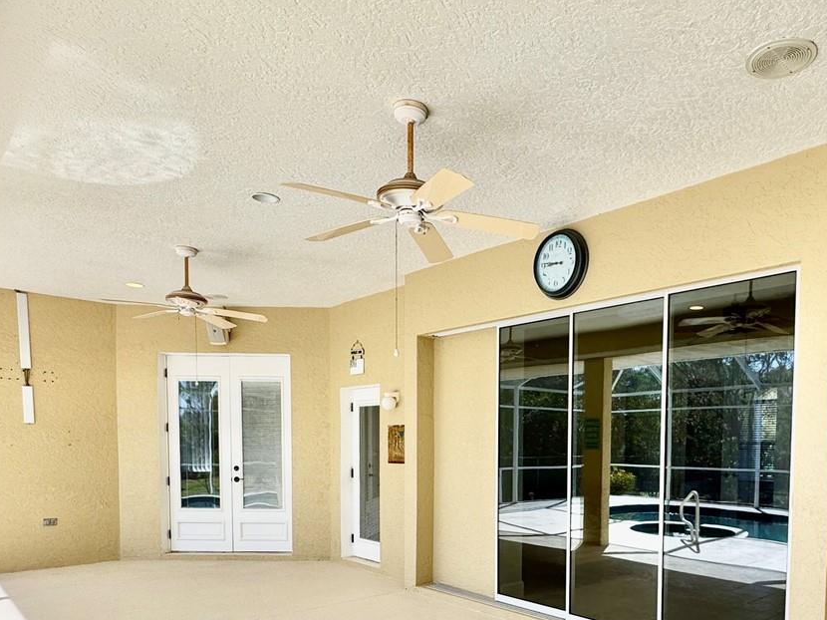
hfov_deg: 64.1
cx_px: 532
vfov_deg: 48.8
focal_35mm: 27
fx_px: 645
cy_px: 484
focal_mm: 2.22
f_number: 2.2
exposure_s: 1/273
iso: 40
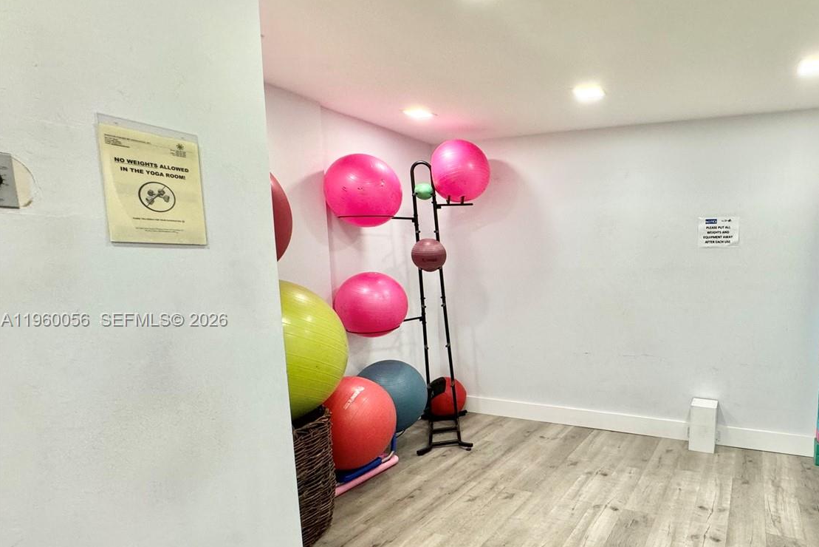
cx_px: 588
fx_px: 478
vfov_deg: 59.2
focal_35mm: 21
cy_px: 321
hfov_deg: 76.7
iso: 200
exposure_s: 1/120
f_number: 2.2
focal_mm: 2.22
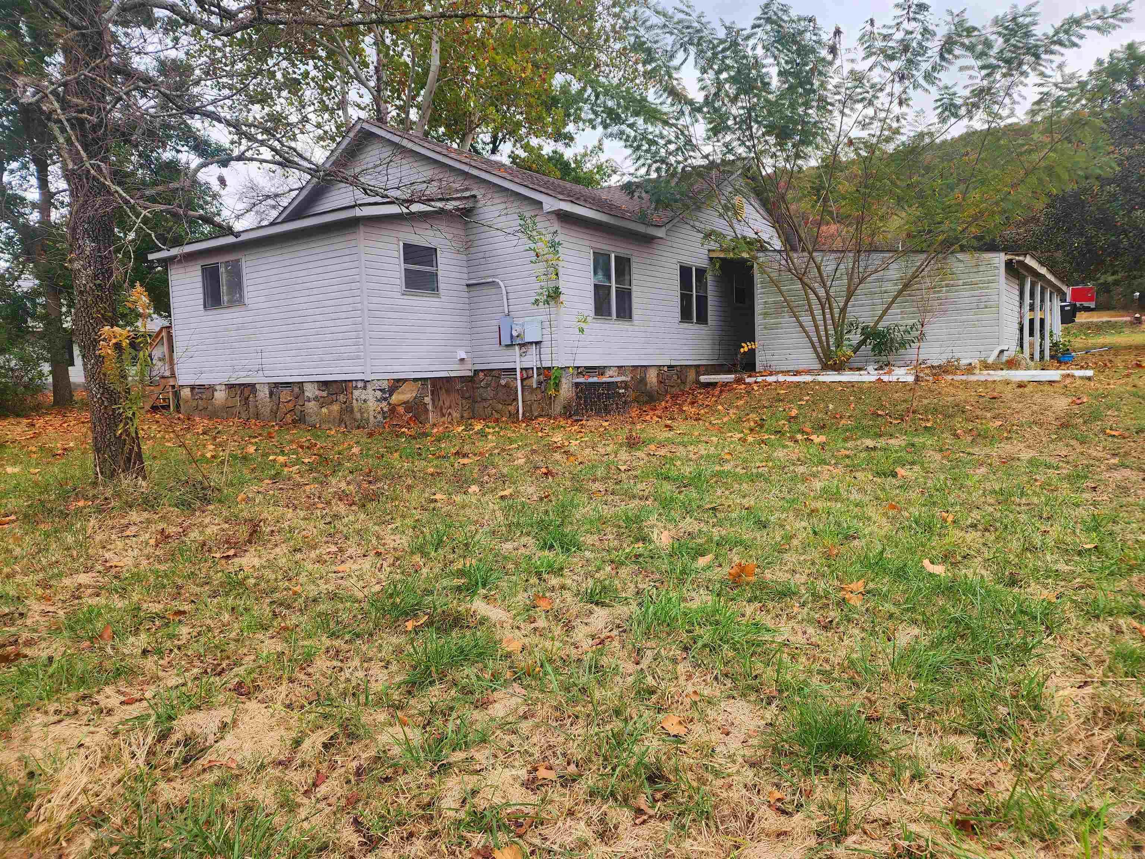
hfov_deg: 73.9
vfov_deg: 58.9
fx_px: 761
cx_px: 572
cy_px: 430
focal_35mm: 23
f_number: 1.8
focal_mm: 6.4
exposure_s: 1/182
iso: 25
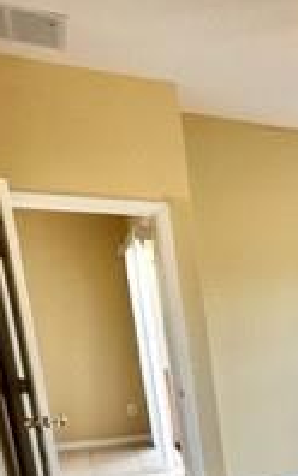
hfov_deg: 20.5
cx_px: 512
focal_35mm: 48
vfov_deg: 38.2
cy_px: 452
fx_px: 623
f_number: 2.2
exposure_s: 1/120
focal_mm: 2.22
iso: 200
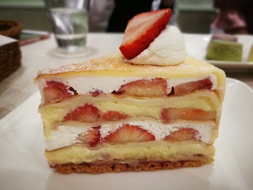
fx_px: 197
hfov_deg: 65.3
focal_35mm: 27
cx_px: 126
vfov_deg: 51.4
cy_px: 95
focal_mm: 4.5
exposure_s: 1/24
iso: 320
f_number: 4
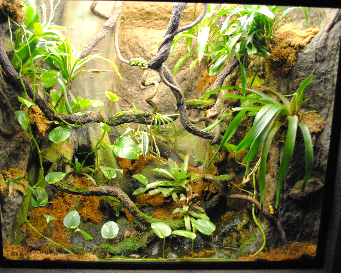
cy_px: 136
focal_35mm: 38
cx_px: 140
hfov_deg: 47.7
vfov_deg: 39.2
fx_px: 384
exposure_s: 1/30
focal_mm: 22
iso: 800
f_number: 4
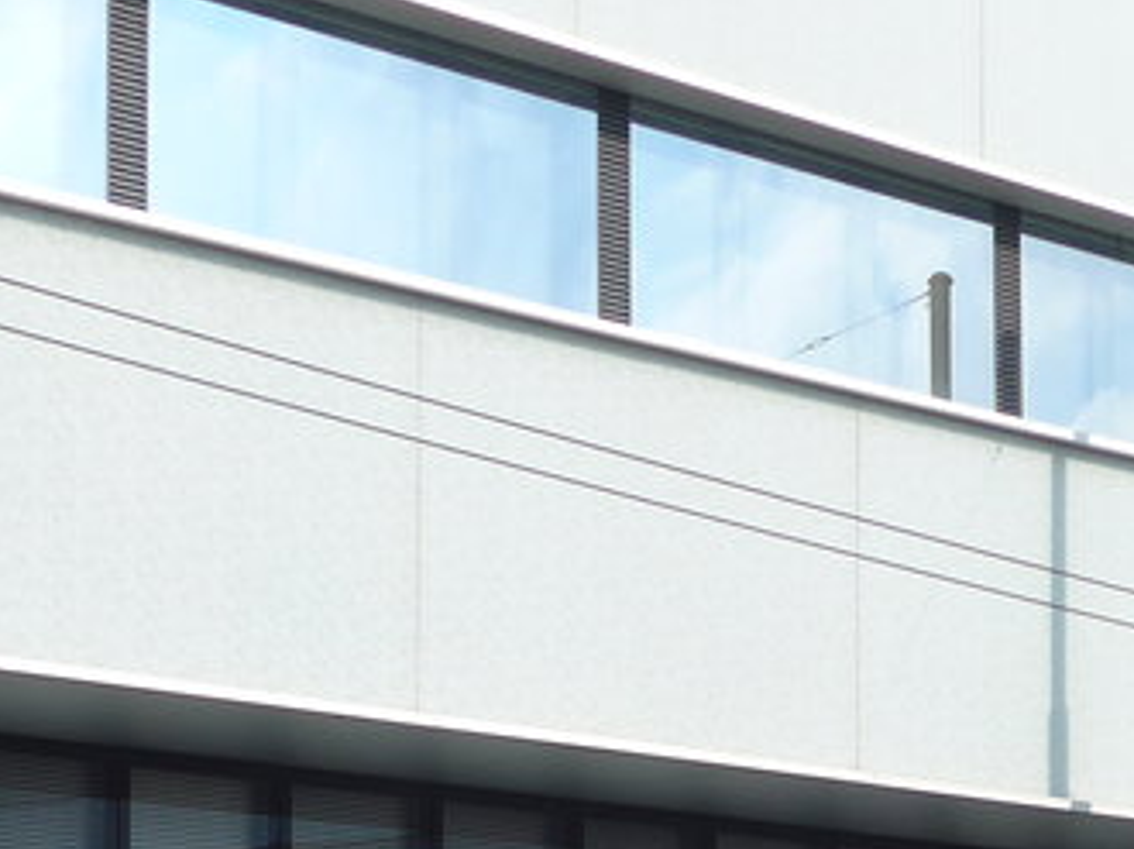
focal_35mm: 131
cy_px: 1134
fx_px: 4288
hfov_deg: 15.0
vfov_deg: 11.0
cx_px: 735
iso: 80
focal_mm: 7.5
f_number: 2.8
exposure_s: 1/2000
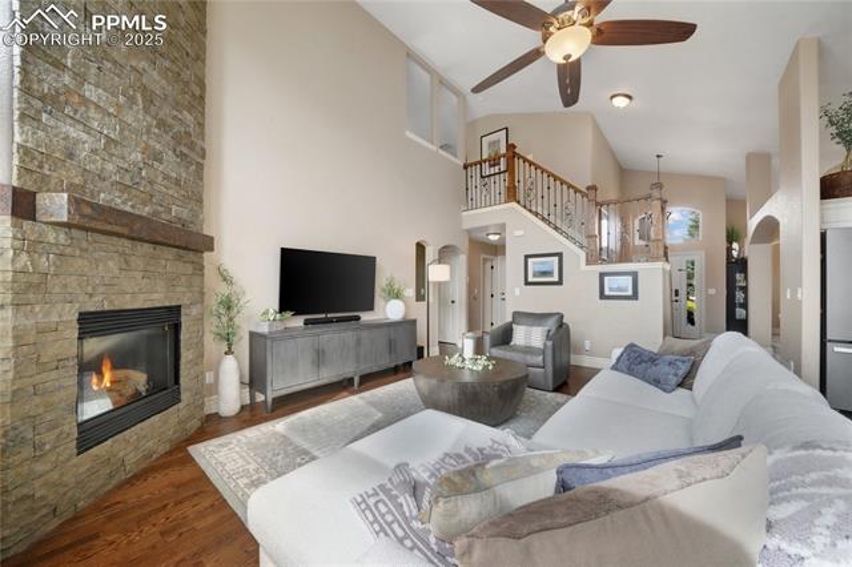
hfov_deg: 108.4
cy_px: 284
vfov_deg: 85.4
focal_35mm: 13
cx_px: 426
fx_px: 307
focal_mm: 13
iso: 6400
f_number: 18
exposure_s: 1/30
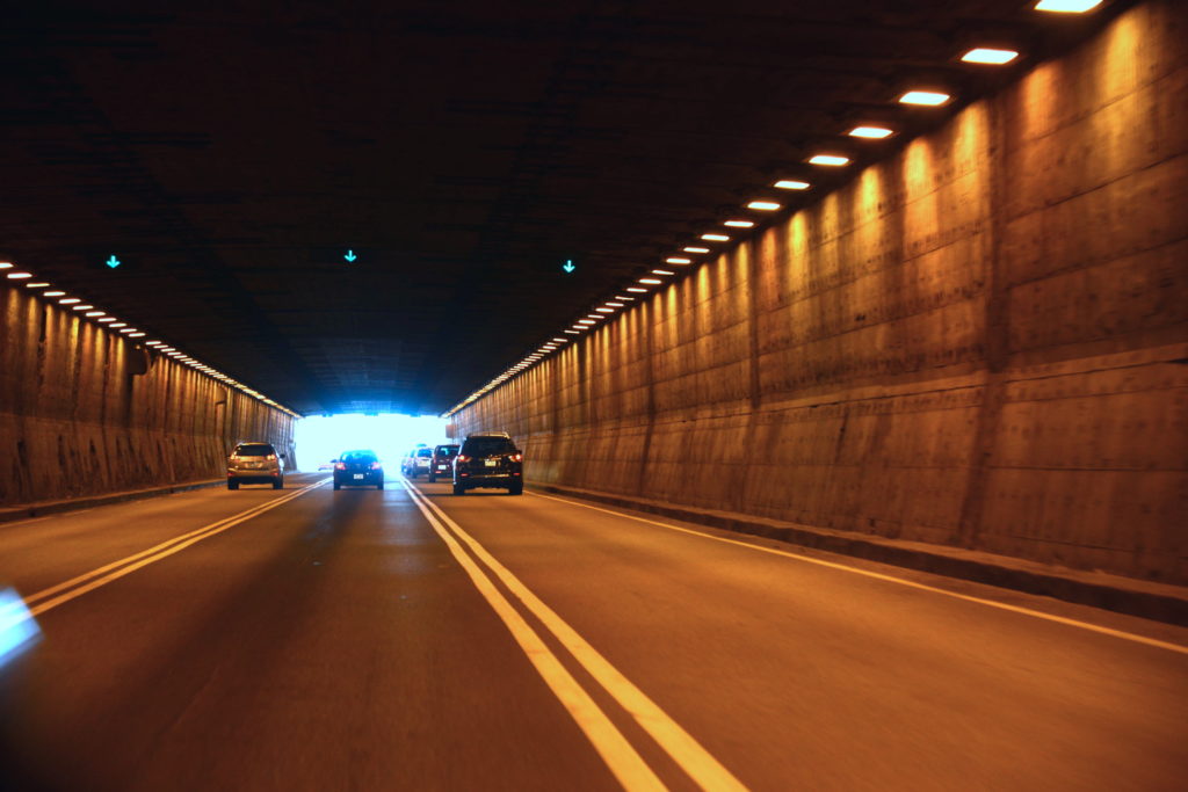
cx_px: 594
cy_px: 396
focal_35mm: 70
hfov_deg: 28.8
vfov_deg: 19.5
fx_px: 2310
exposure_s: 1/60
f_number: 4.5
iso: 800
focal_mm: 70
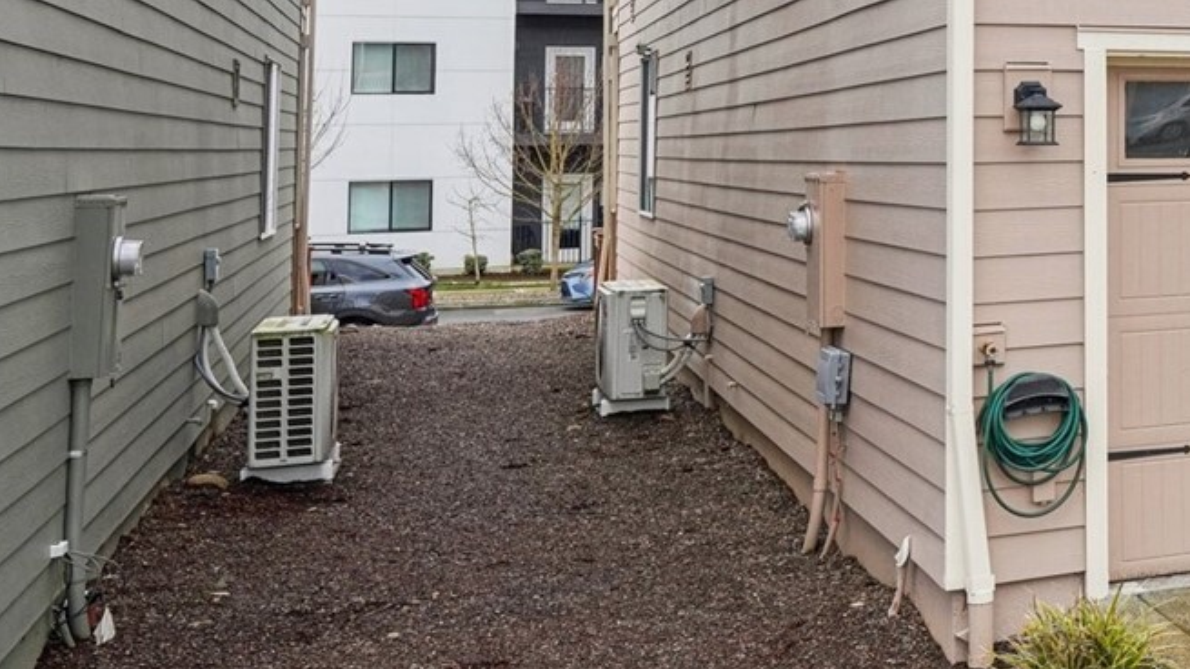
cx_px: 1447
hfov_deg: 30.7
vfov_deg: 20.4
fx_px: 1798
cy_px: -5
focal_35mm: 57
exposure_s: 1/400
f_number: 8
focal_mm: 21
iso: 400
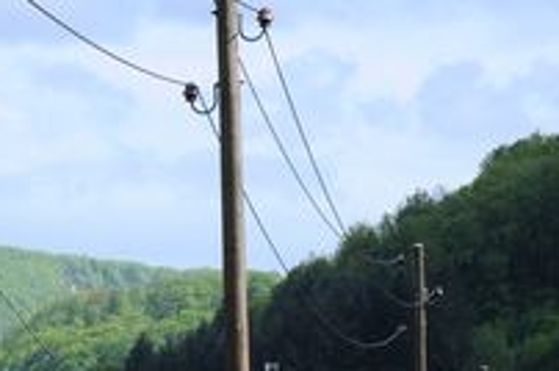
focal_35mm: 343
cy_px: 587
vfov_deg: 4.0
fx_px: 5310
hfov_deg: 5.8
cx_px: -678
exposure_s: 1/640
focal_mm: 45
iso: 250
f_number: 8
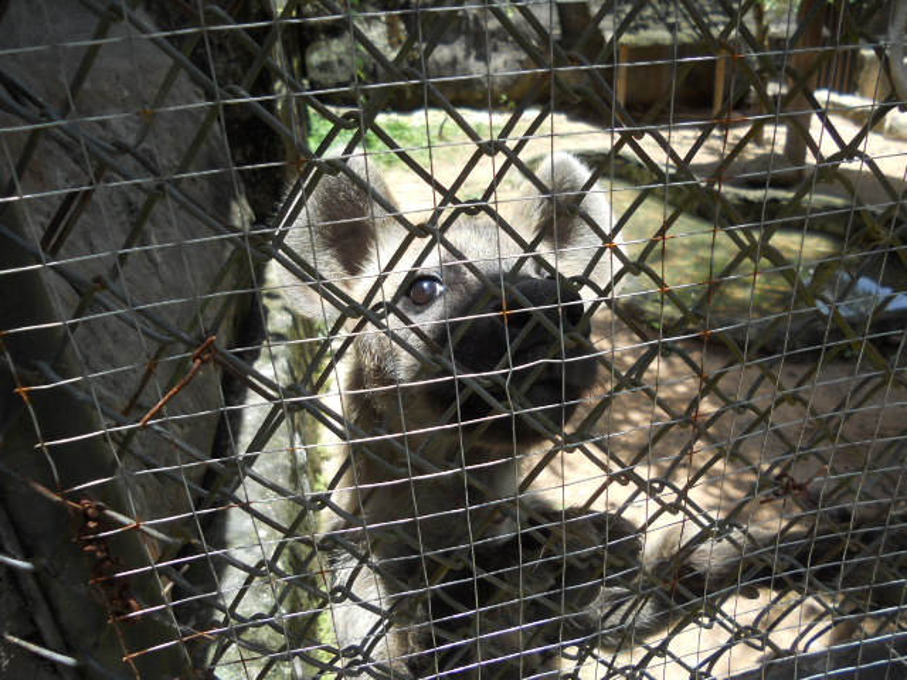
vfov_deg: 51.4
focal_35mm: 27
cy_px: 340
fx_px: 707
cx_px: 454
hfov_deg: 65.3
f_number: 3.2
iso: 80
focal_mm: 4.9
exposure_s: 1/200
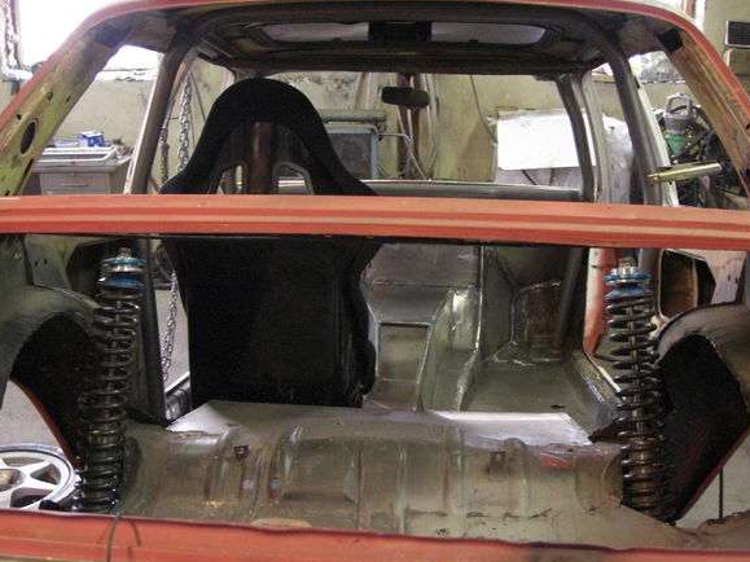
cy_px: 280
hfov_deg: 44.8
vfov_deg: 34.3
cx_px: 374
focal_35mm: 42
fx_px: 910
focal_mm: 7.9
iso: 800
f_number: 2.8
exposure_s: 1/40
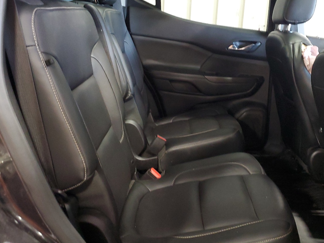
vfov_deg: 37.7
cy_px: 120
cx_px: 215
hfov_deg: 48.2
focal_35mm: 38
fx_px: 356
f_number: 1.5
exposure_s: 1/17
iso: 282
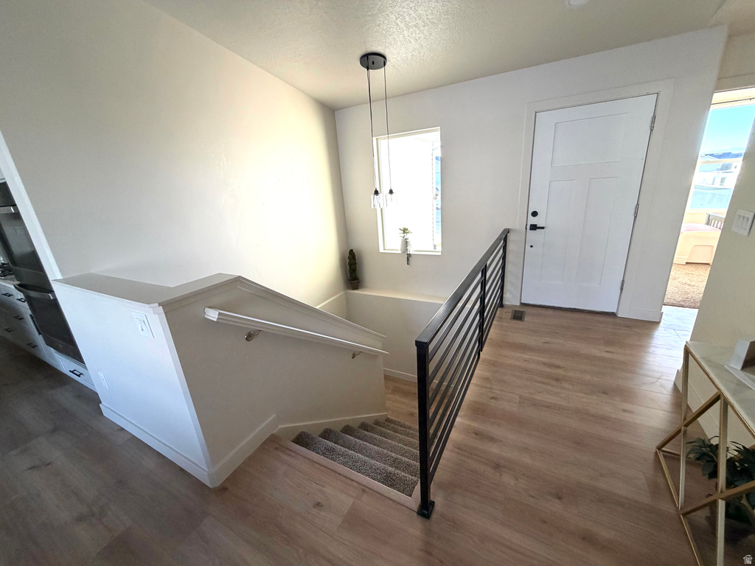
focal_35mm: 14
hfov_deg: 102.1
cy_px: 283
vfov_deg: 85.7
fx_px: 305
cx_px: 378
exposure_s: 1/121
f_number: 2.2
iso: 200
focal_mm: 2.22
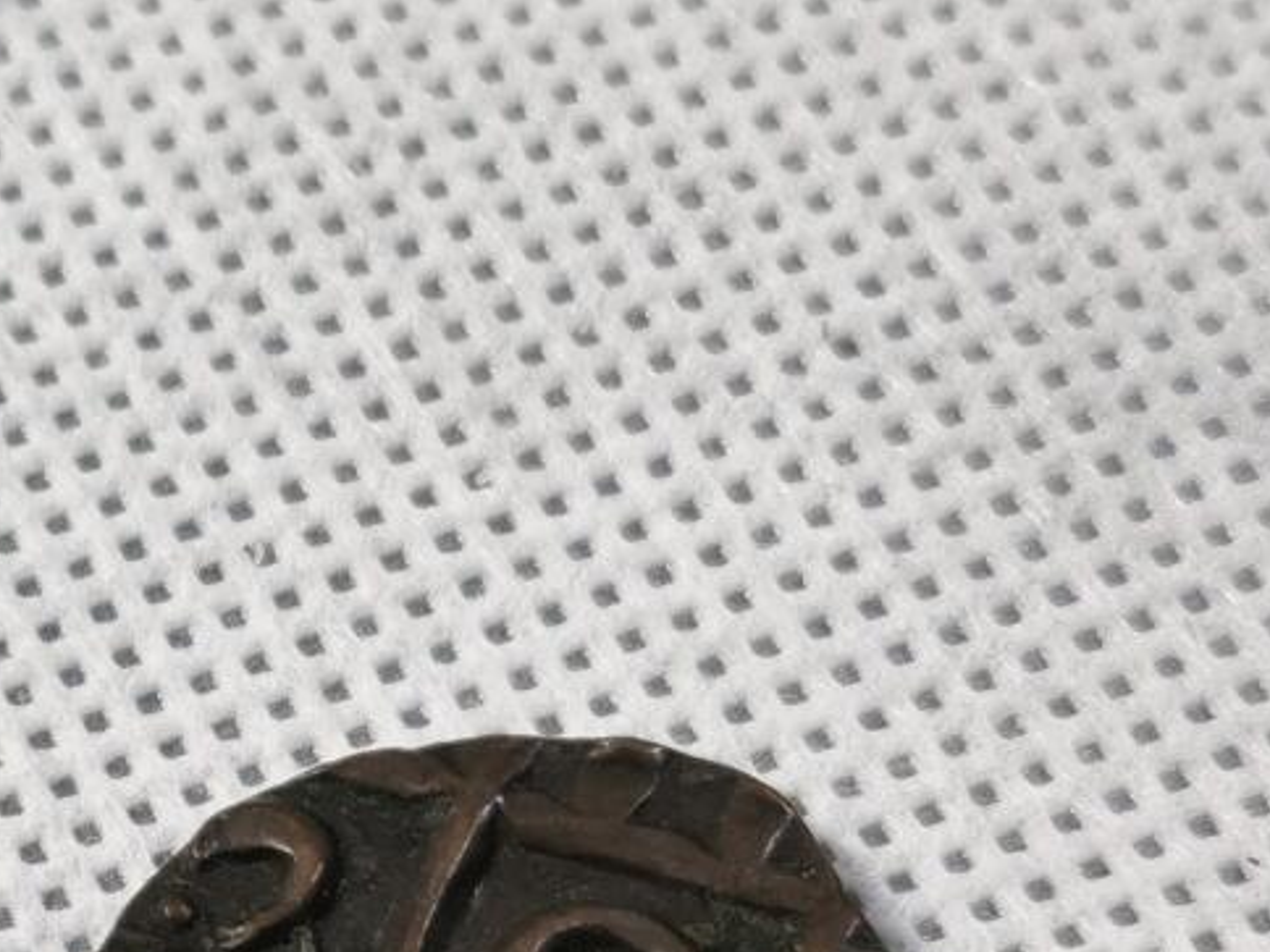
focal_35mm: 159
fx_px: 5833
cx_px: -262
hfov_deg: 12.1
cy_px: 598
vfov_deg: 9.3
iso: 64
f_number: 1.6
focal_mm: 5.56
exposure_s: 1/100
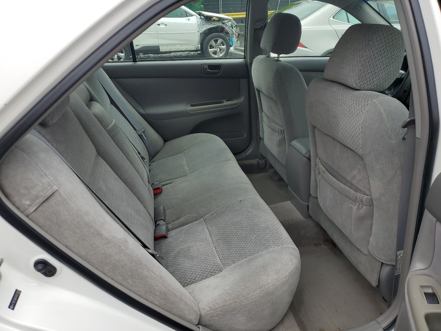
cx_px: 220
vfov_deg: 53.1
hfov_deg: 67.3
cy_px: 166
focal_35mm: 26
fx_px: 331
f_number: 1.5
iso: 50
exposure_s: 1/769
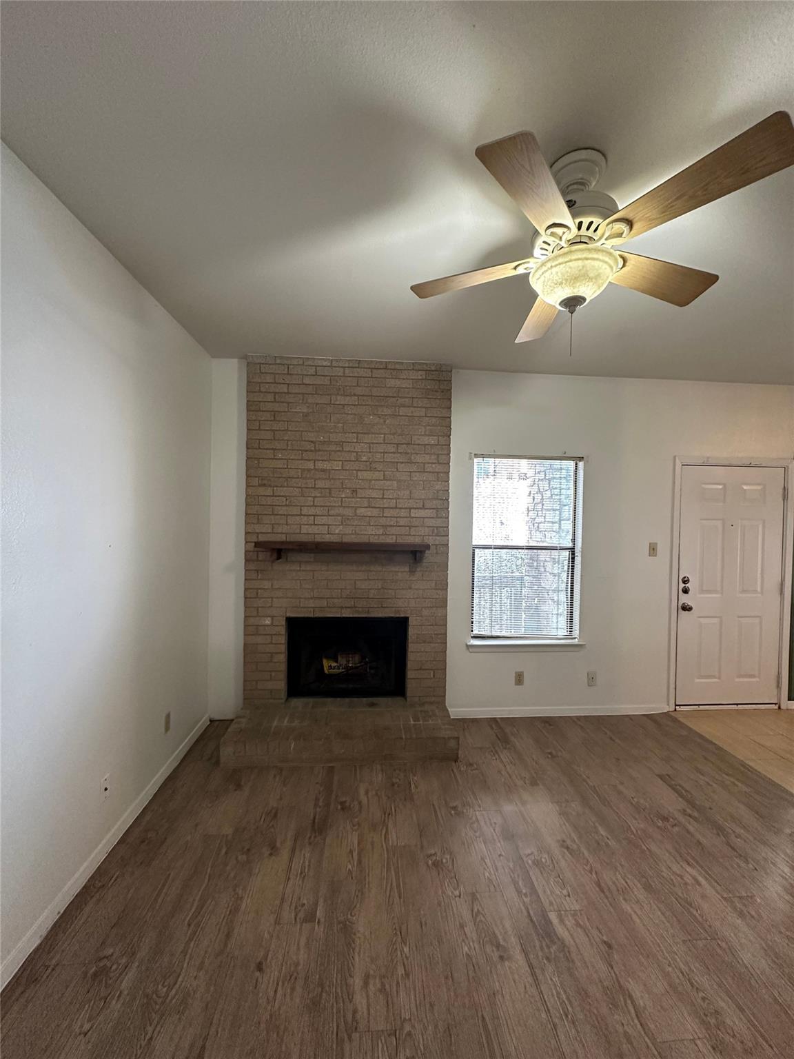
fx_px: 428
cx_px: 397
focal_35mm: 14
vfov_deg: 102.1
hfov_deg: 85.7
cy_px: 530
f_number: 2.2
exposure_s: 1/60
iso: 400
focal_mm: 2.22
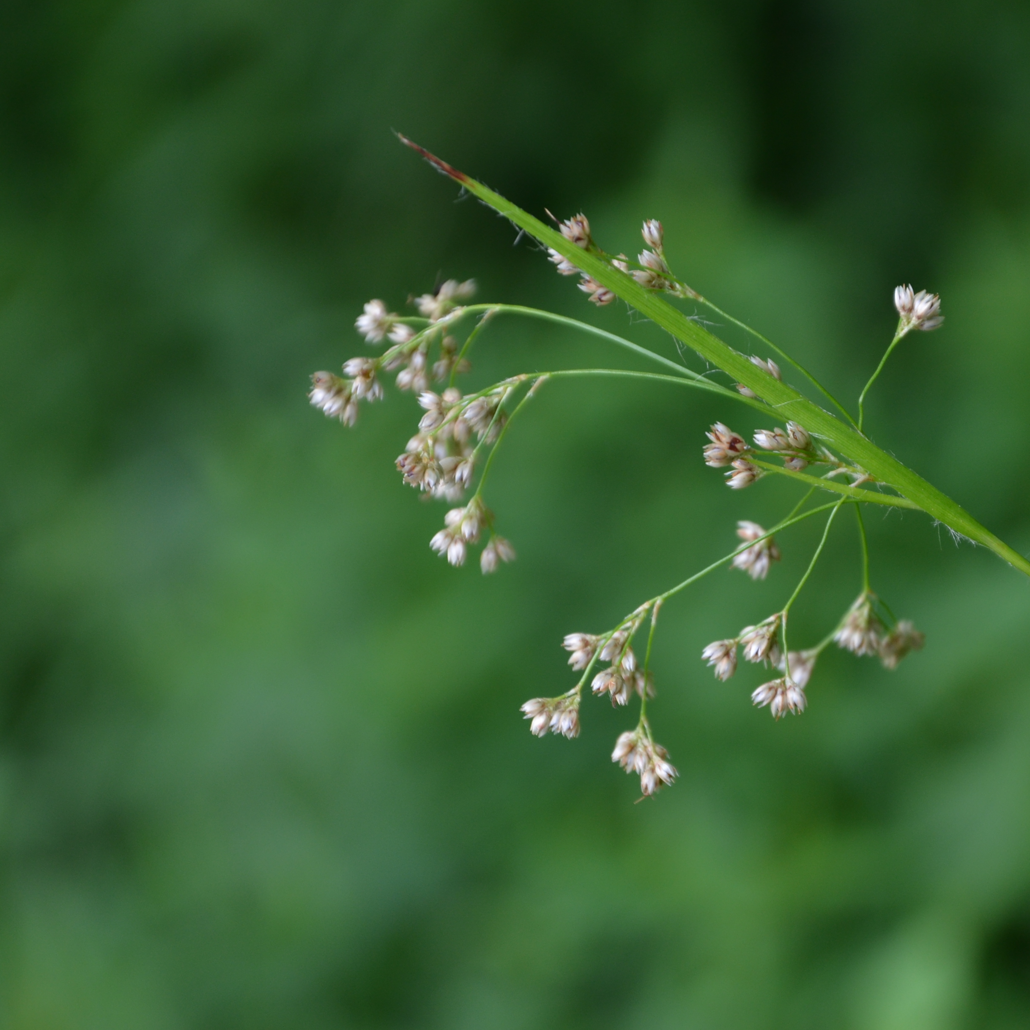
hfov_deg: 8.6
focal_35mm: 203
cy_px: 514
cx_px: 652
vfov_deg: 8.6
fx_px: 6822
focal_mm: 105
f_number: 5.6
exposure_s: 1/125
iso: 360
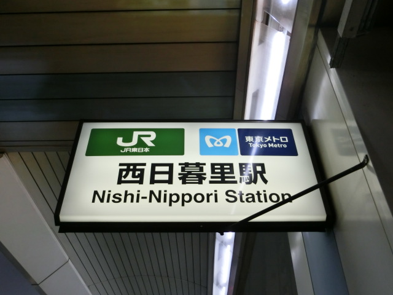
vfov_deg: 41.8
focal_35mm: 34
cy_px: 148
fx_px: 386
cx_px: 196
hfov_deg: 54.0
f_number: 3.9
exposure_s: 1/125
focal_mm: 6
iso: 160
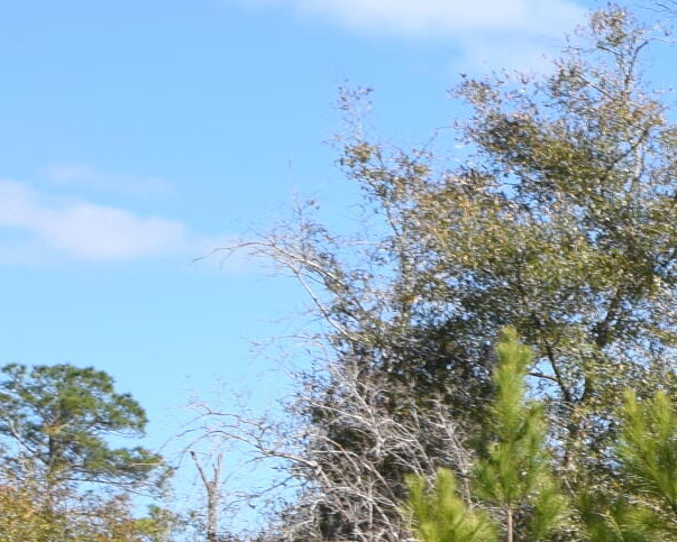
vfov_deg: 10.8
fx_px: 2806
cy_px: 731
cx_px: 1438
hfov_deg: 12.0
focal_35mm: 140
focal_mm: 20
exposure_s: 1/200
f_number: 9
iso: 100
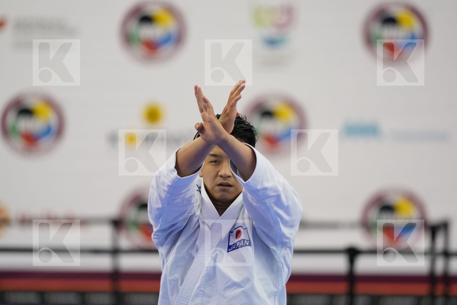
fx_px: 3808
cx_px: 228
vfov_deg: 4.6
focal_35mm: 300
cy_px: 152
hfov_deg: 6.9
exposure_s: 1/500
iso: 1250
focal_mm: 200
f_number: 2.8
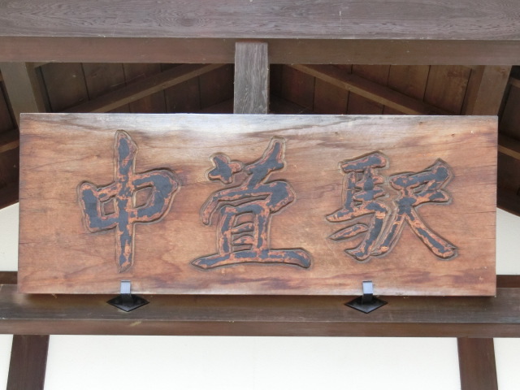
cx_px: 260
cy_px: 195
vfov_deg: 18.4
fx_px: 1202
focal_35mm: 80
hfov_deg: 24.4
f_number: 5.4
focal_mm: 14.3
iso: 500
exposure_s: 1/80
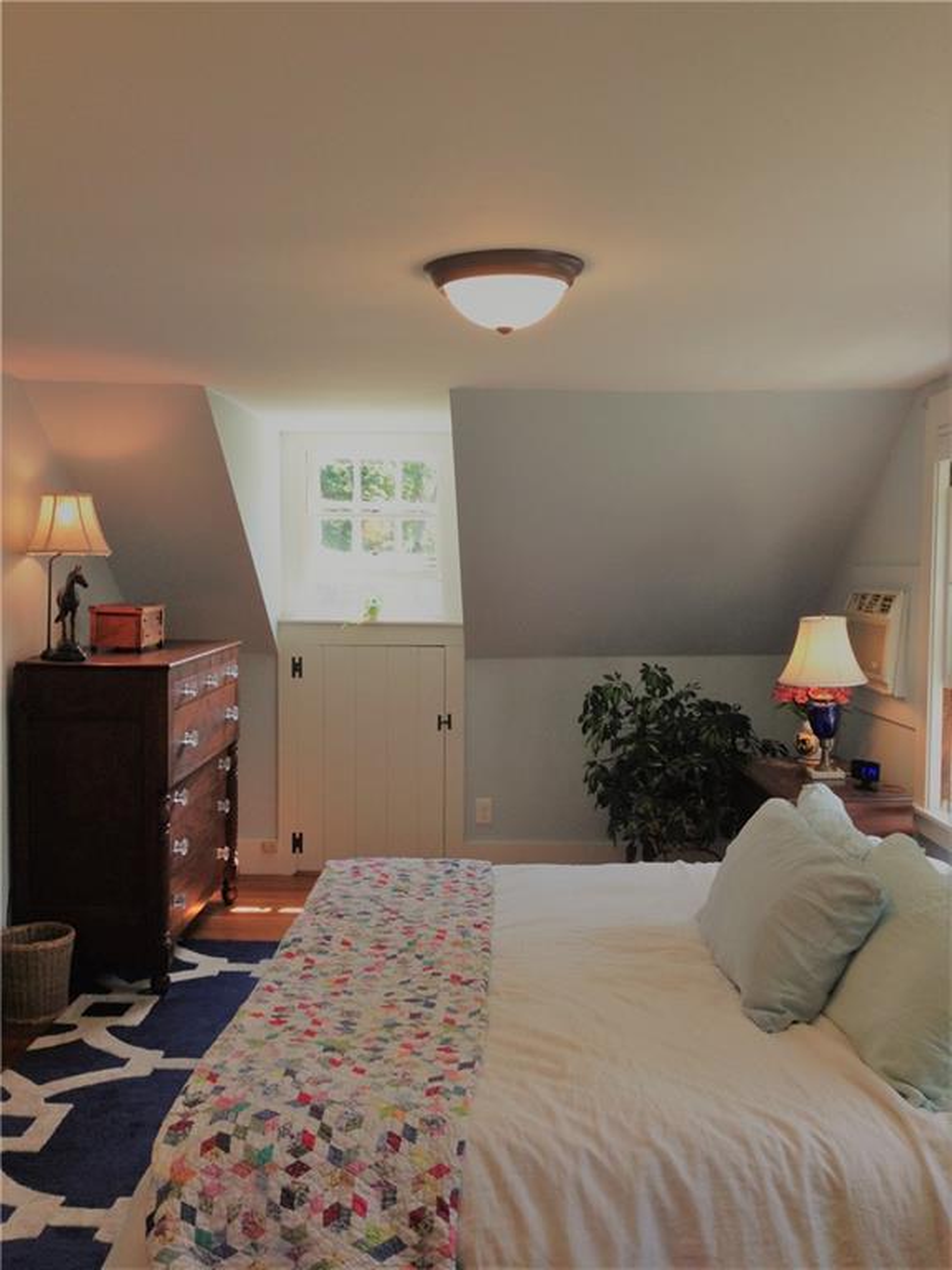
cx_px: 476
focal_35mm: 33
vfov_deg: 55.4
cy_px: 635
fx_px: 1210
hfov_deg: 42.9
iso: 64
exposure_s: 1/60
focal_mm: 4.12
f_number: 2.4
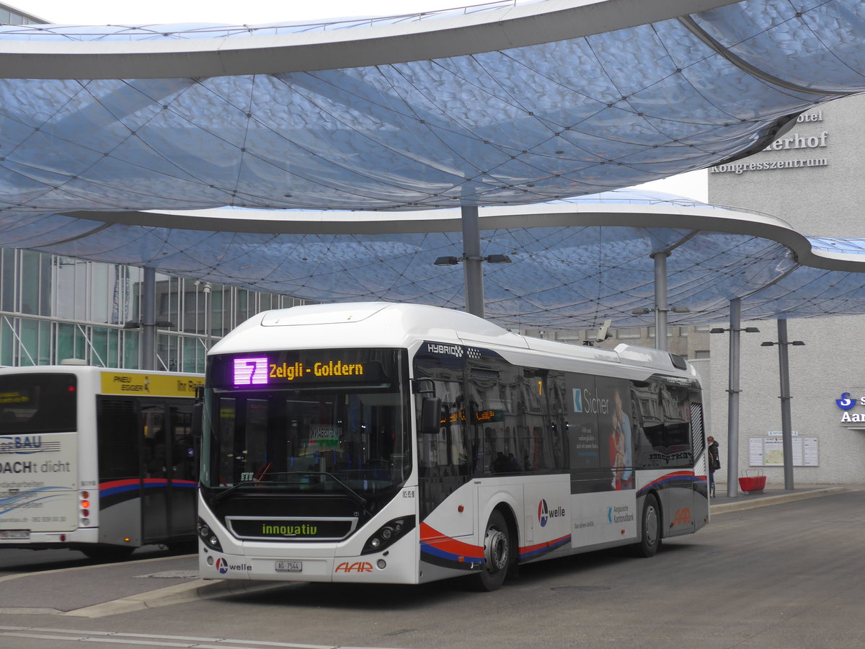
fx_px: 1649
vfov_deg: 22.3
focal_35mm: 66
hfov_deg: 29.4
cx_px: 432
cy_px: 324
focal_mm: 13.4
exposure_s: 1/80
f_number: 3.9
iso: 125
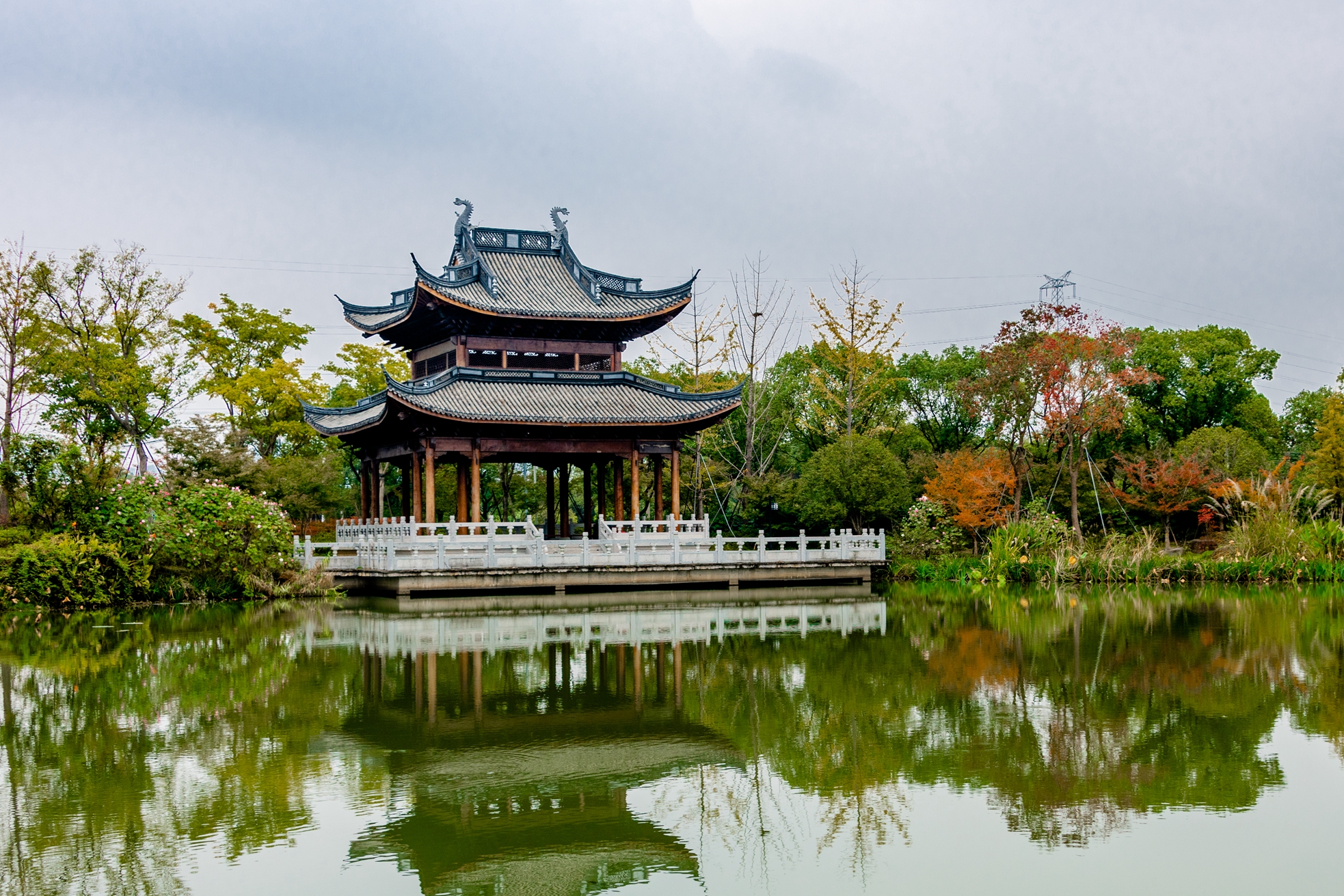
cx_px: 824
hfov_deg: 39.4
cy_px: 513
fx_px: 1867
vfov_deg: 27.0
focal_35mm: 50
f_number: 6.3
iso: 64
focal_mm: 32
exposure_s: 1/60
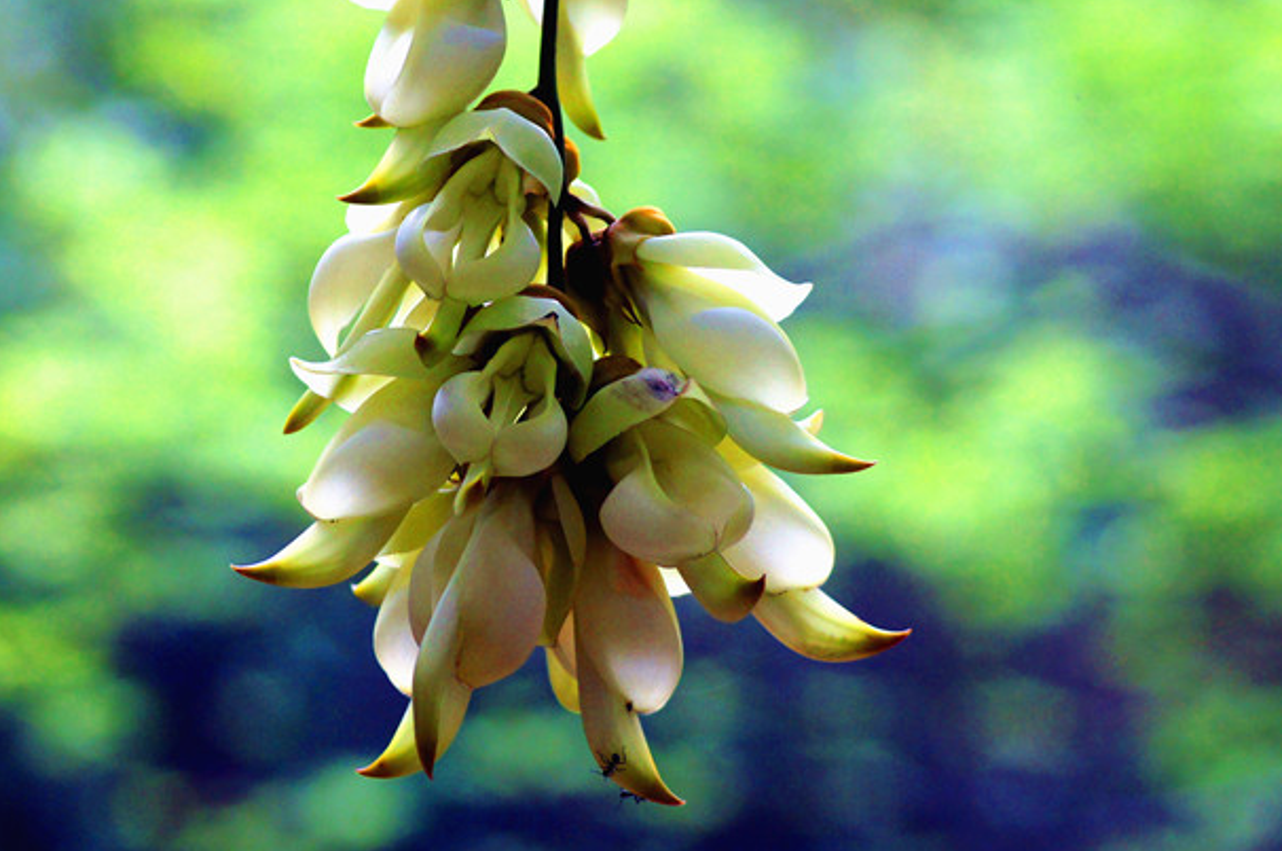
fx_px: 7040
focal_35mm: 198
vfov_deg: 6.9
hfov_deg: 10.4
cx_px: 569
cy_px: 316
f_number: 4
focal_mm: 100
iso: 400
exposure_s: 1/160
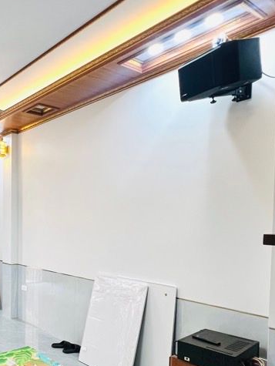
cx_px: -6
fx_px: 296
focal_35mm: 28
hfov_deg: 42.3
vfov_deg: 62.3
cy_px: 234
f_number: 1.8
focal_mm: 1.57
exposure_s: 1/100
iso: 100
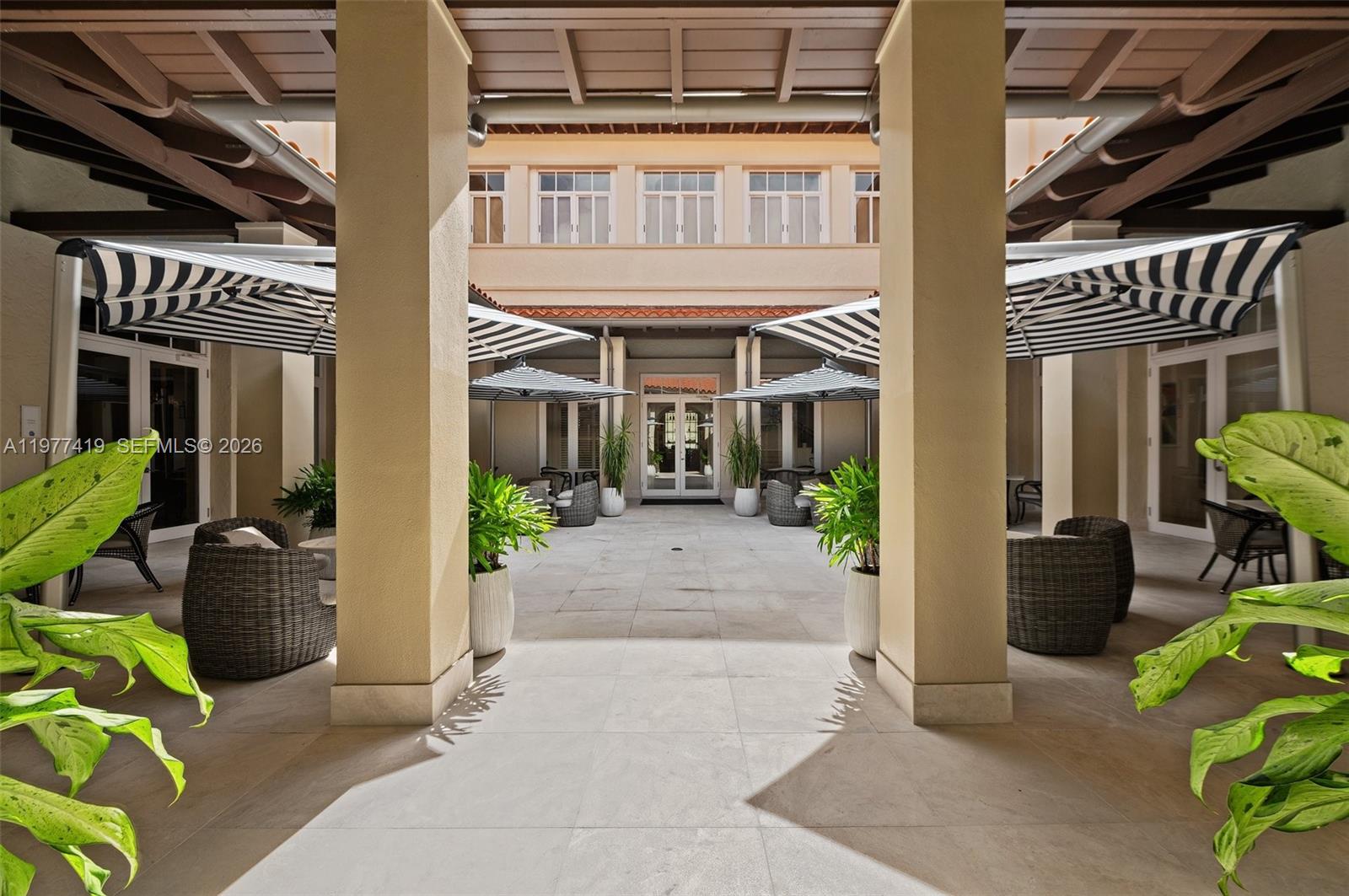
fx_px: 524
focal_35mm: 14
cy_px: 448
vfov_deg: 81.1
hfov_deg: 104.3
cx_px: 674
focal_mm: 14
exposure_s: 1/100
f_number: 8
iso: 200
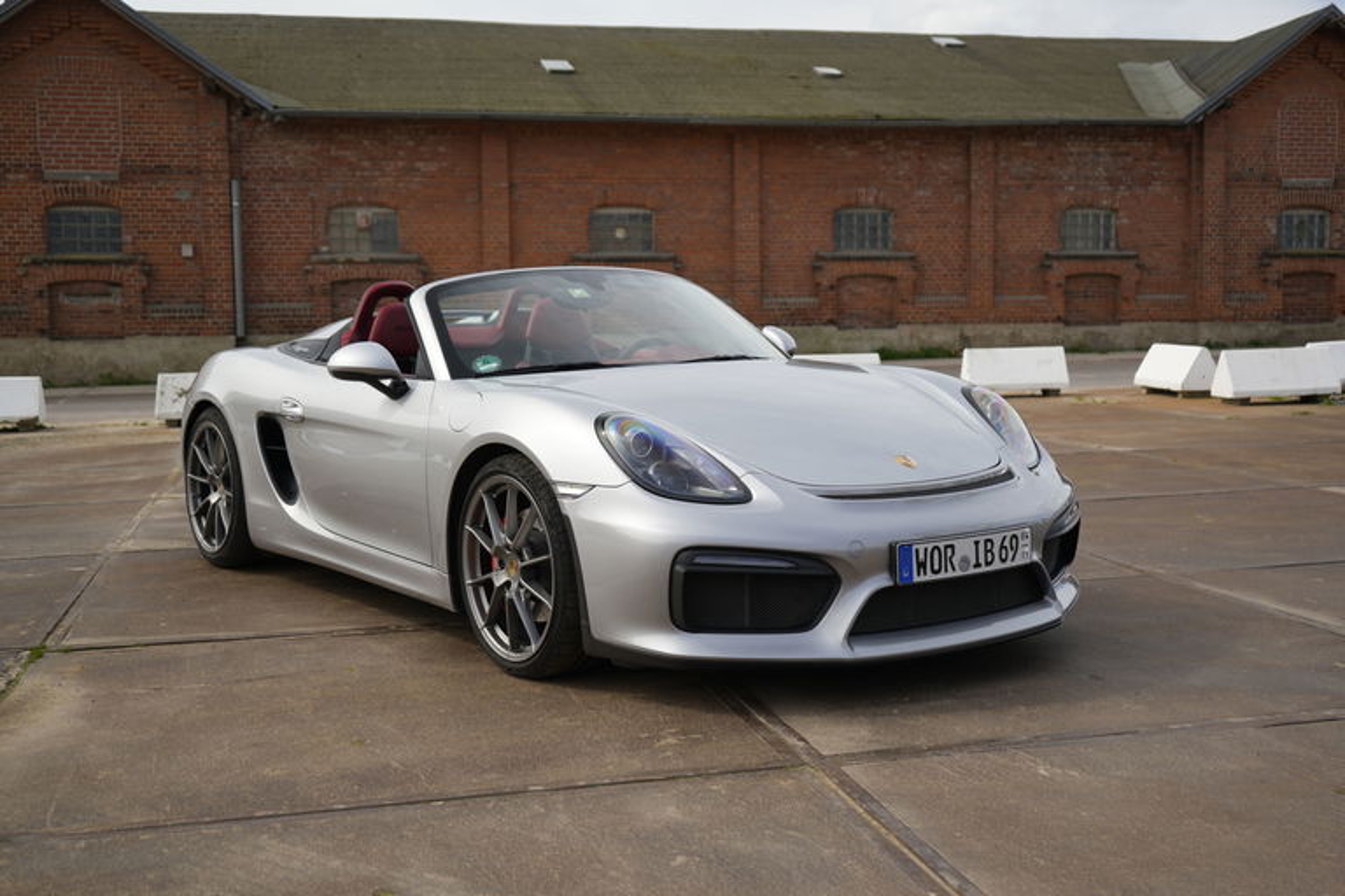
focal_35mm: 41
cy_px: 448
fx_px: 1532
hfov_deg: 47.4
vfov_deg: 32.6
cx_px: 672
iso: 125
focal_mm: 41
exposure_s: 1/400
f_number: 4.5
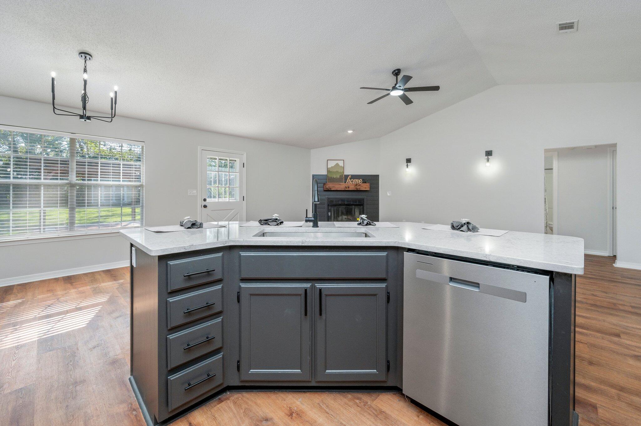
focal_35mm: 14
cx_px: 320
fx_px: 249
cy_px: 213
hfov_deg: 104.3
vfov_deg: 81.1
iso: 500
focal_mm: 14
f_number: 9
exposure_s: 1/60
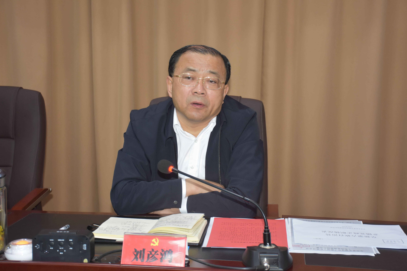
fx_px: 712
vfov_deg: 21.6
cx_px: 204
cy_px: 136
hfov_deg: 31.9
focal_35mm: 63
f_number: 4.5
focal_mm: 42
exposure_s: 1/60
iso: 1400
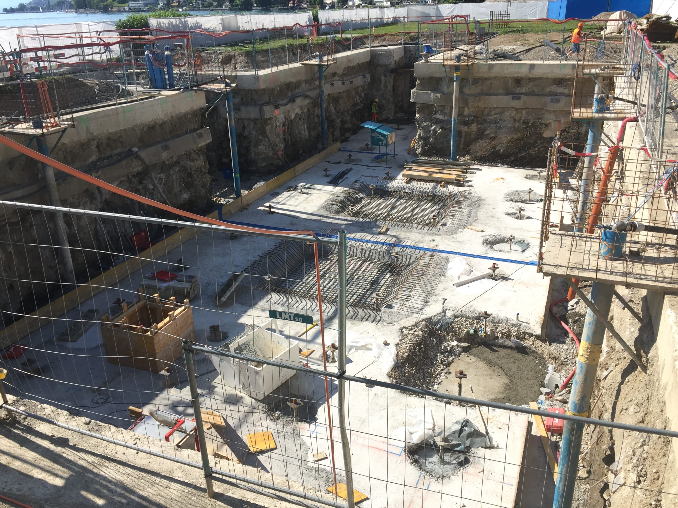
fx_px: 568
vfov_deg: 48.2
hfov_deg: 61.7
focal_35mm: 29
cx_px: 339
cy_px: 254
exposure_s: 1/1099
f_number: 2.2
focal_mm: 4.15
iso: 32
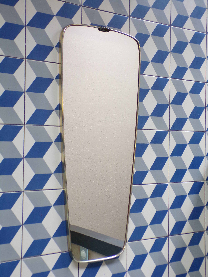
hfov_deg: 29.7
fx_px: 393
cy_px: 138
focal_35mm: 49
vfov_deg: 38.9
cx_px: 104
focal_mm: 8.7
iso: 200
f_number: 3.5
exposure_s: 1/25
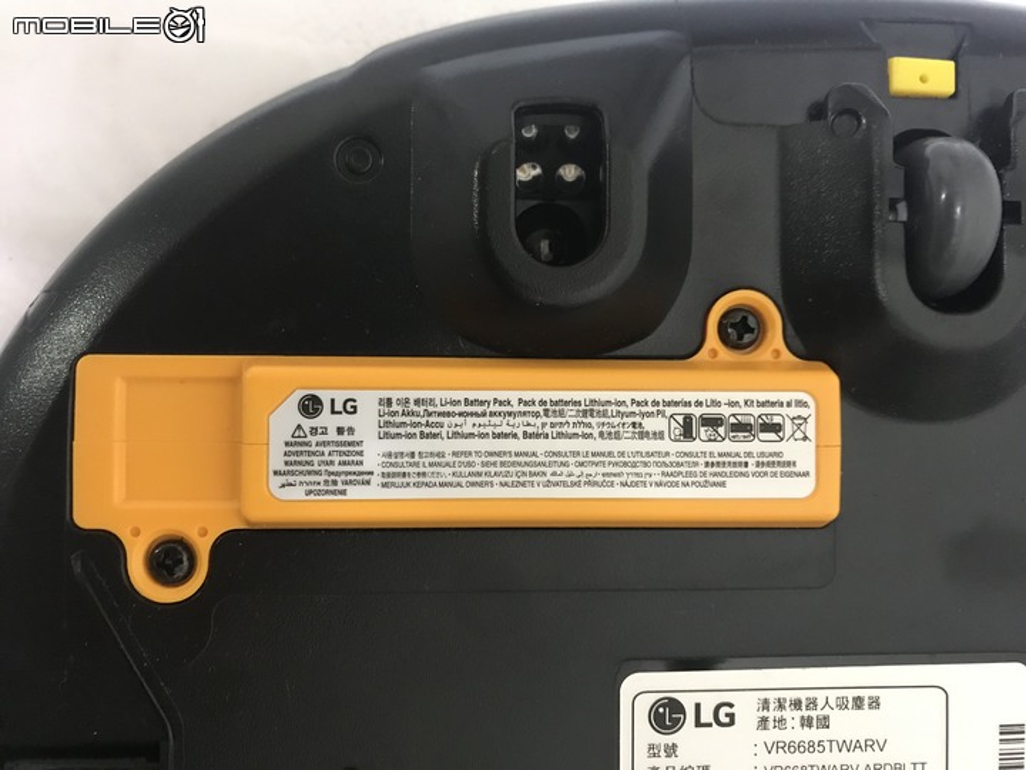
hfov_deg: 63.4
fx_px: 830
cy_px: 385
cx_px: 513
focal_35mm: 28
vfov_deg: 49.7
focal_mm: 3.99
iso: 100
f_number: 1.8
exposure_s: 1/11
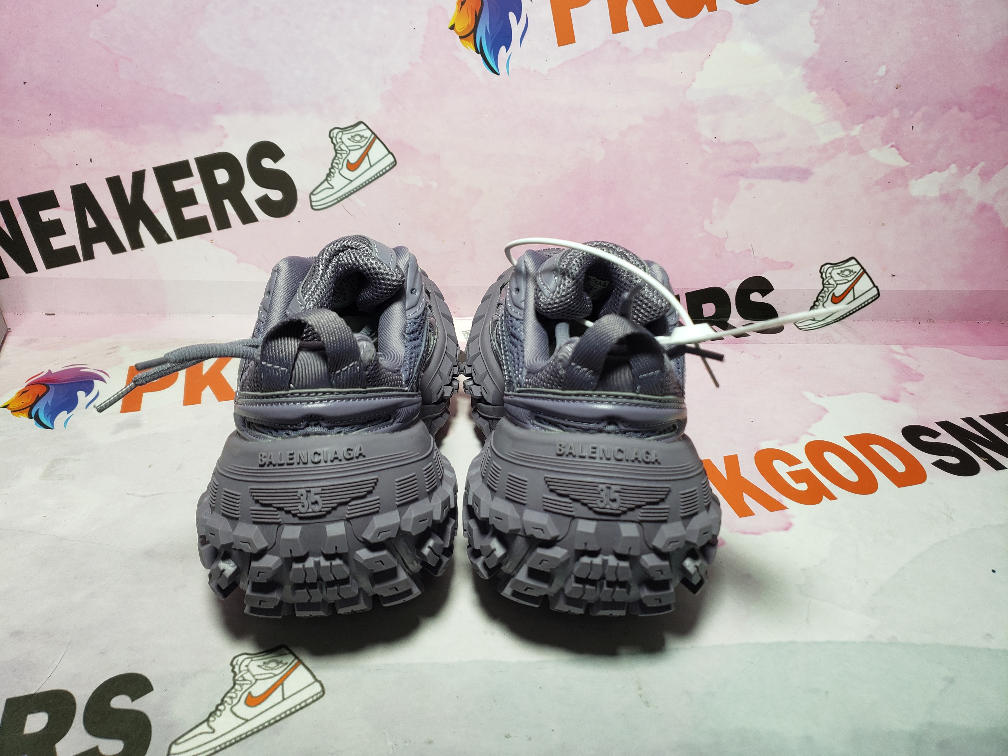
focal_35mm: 26
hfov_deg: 67.3
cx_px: 504
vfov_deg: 53.1
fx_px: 757
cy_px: 378
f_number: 1.5
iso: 50
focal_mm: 4.3
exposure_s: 1/402
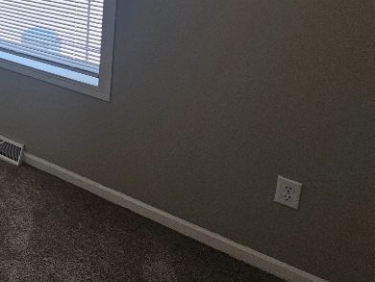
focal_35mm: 40
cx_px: -132
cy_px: -50
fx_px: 434
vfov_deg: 30.8
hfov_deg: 32.5
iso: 50
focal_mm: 2.2
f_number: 2.2
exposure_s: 1/120
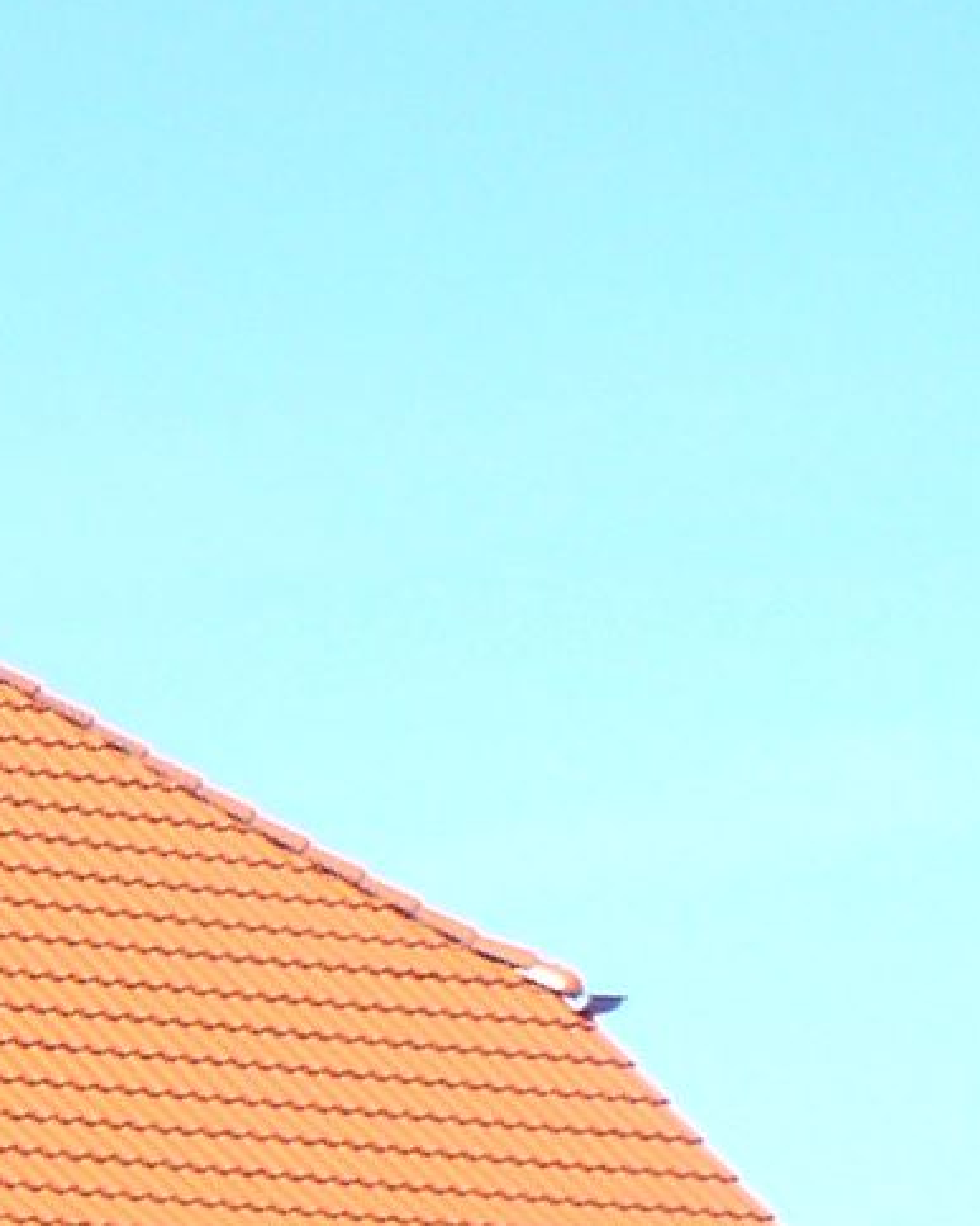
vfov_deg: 9.1
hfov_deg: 6.5
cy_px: 1591
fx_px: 7616
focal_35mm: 210
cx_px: -2370
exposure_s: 1/125
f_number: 5.6
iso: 80
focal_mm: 6.1
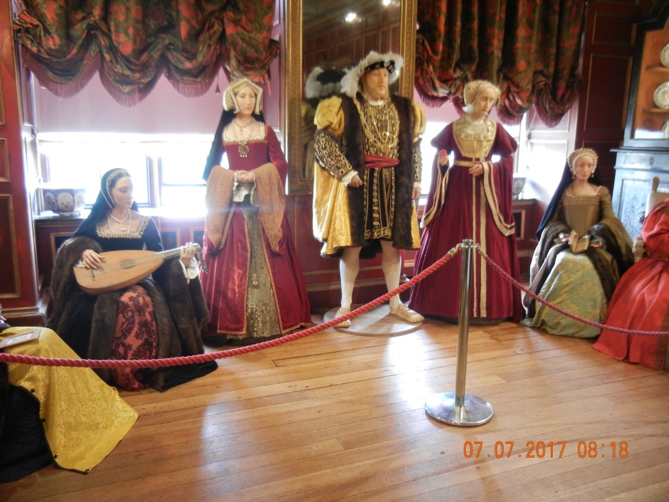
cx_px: 334
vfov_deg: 46.8
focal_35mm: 30
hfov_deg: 60.0
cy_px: 251
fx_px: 580
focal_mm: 5.4
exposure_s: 1/5.4
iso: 400
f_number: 3.5
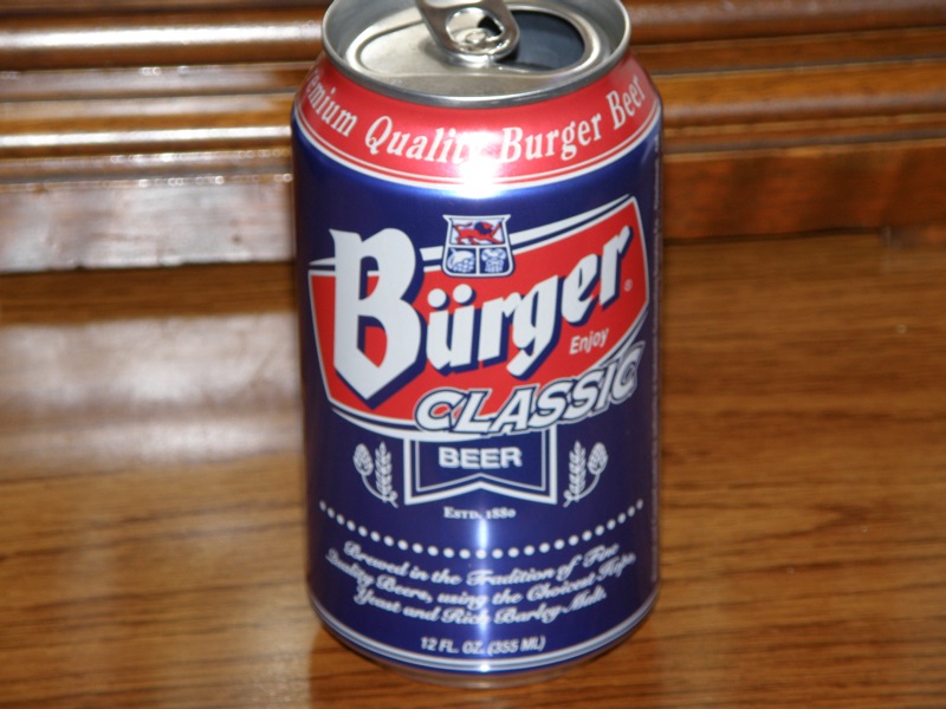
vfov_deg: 7.7
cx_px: 473
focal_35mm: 192
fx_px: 5247
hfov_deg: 10.3
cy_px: 354
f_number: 4.4
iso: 100
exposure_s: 1/200
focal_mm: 34.13
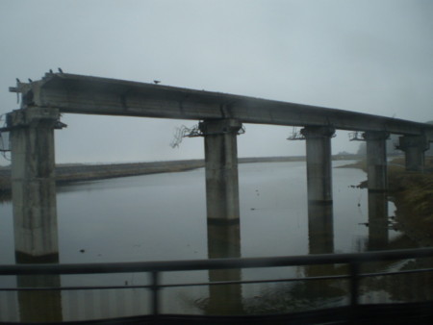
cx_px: 216
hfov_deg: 51.3
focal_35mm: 36
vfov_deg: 39.7
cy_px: 162
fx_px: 451
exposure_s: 1/125
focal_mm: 6.3
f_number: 3.1
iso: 64
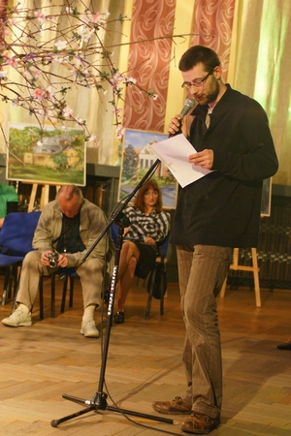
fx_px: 909
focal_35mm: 75
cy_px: 218
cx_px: 146
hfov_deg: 18.2
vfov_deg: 27.0
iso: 2000
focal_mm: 50
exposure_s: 1/25
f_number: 2.8
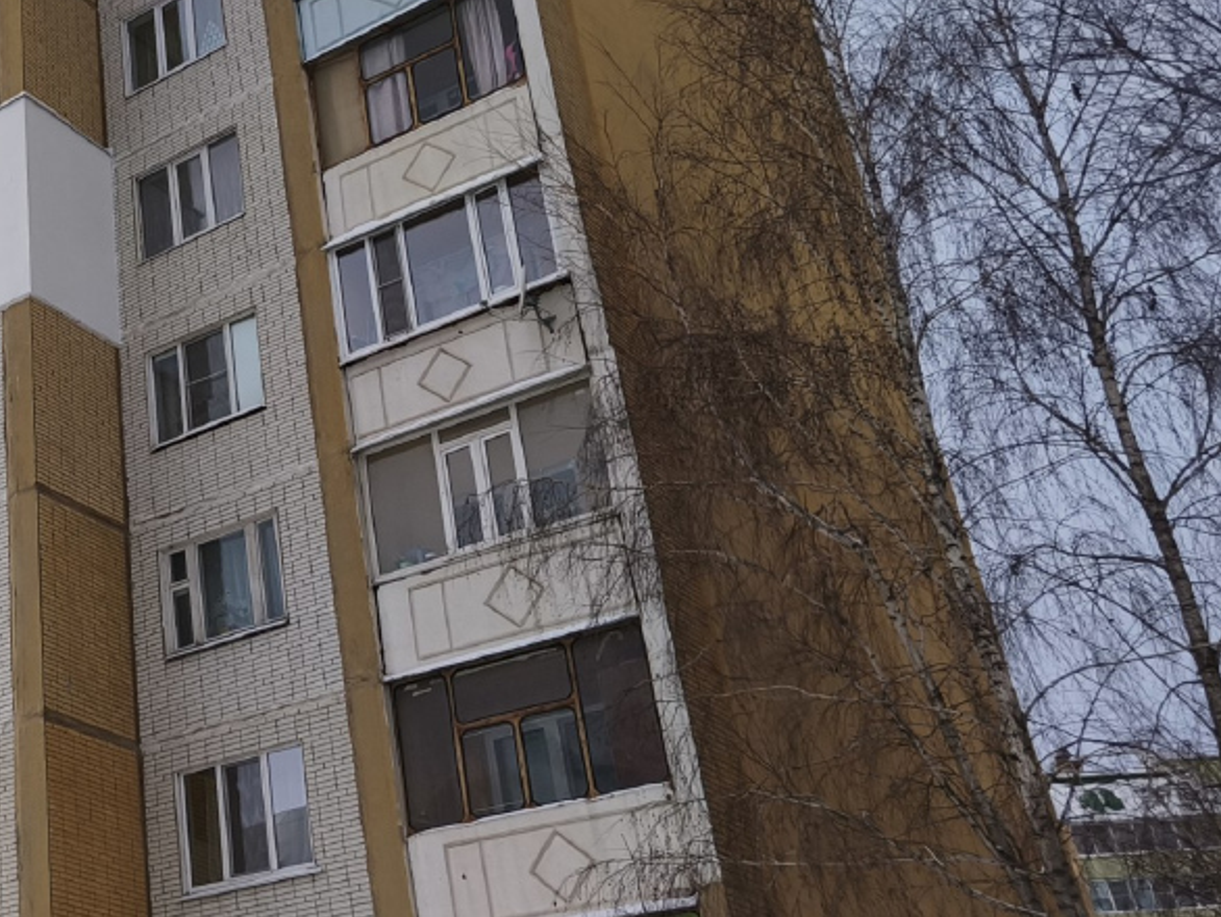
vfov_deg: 28.5
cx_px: -46
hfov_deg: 33.7
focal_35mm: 51
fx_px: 1800
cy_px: 368
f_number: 1.7
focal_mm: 5.35
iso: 80
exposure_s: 1/2713
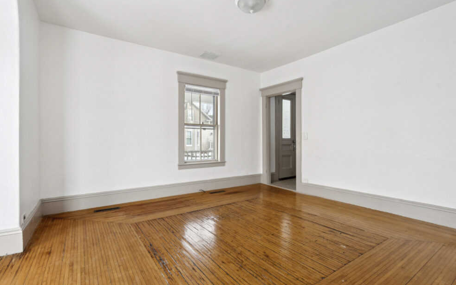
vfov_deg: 68.0
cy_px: 145
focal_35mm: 17
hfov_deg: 94.4
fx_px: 211
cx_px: 226
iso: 800
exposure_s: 1/40
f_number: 8
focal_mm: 16
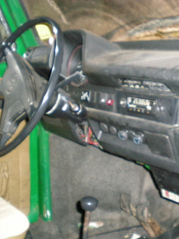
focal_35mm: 51
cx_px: 156
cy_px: 120
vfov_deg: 37.5
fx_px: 352
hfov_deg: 27.6
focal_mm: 6.3
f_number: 3.1
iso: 400
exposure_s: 1/2
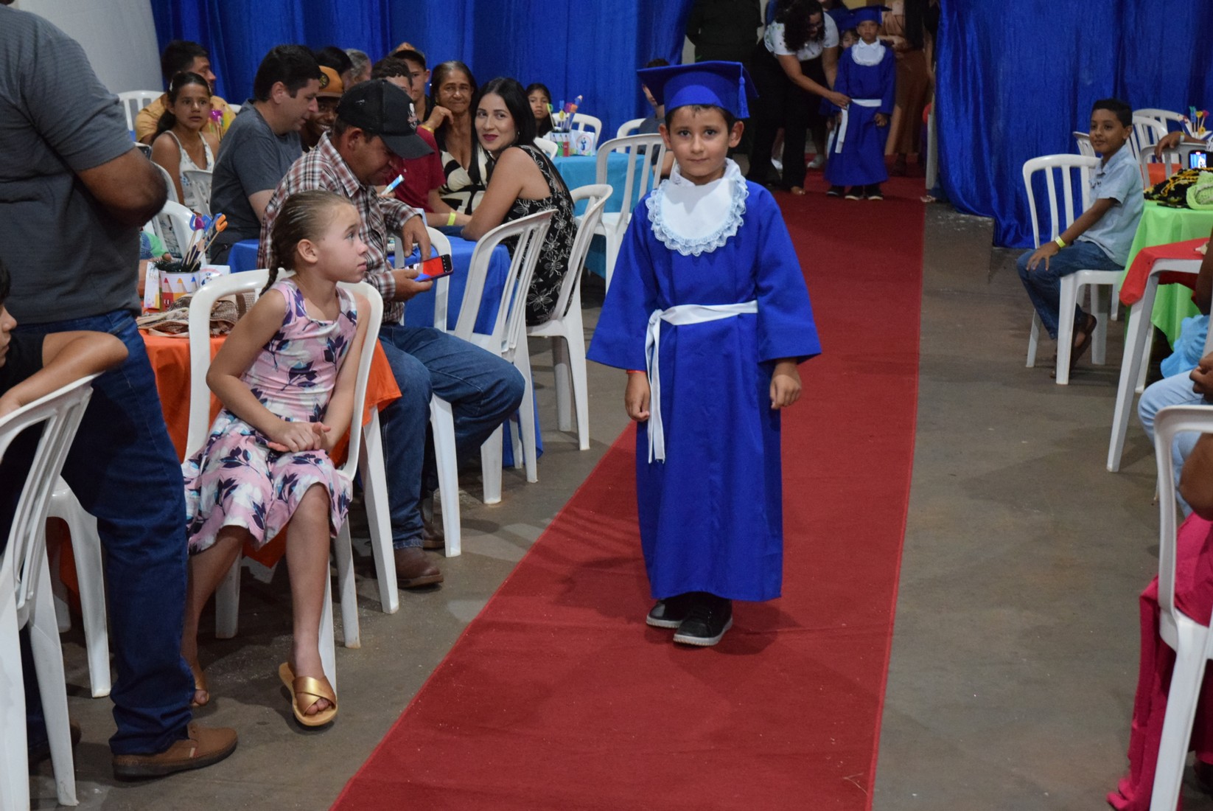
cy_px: 406
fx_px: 2023
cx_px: 606
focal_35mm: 60
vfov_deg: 22.7
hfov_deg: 33.4
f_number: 4.2
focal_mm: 40
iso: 4500
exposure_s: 1/60
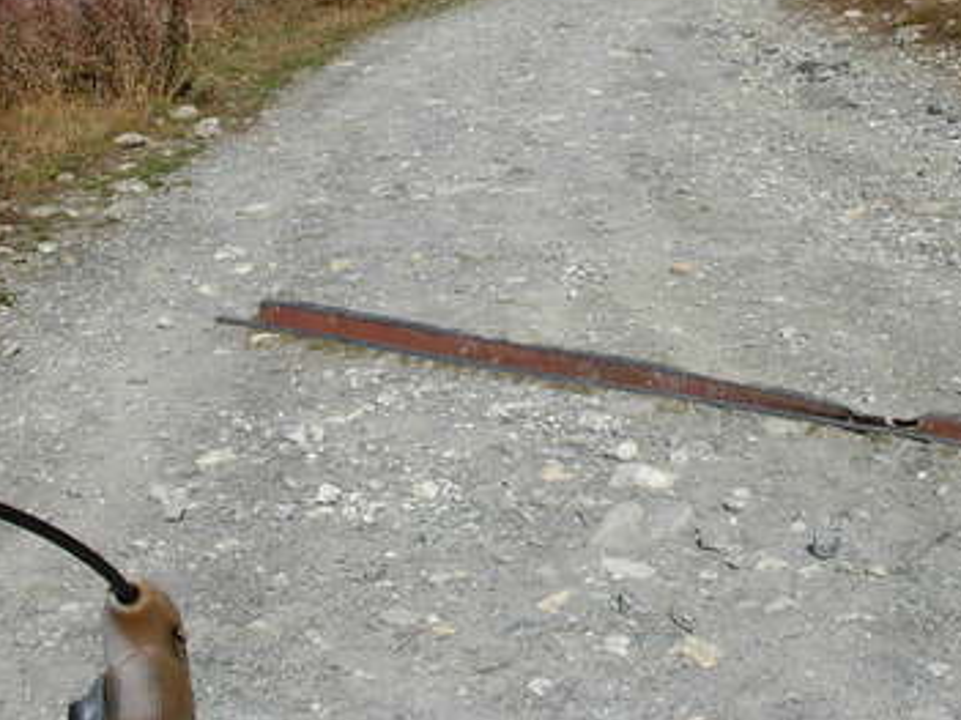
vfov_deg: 22.3
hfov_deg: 29.7
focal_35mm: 65
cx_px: 356
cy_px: 156
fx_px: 1804
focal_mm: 6.3
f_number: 4.9
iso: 79
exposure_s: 1/995
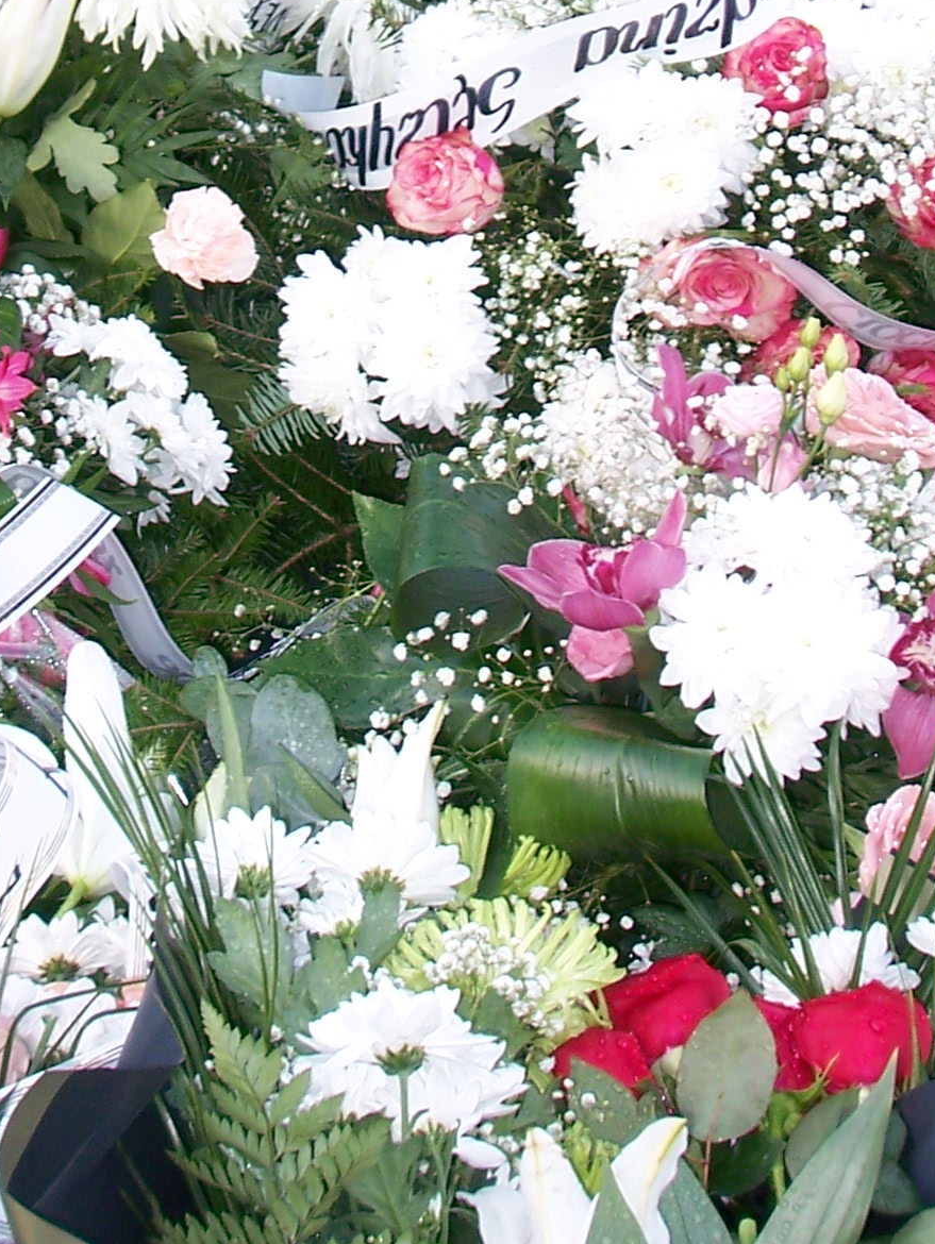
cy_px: -73
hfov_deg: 16.1
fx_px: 3310
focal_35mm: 92
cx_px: 360
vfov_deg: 20.4
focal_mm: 6.3
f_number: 3.9
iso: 64
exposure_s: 1/100
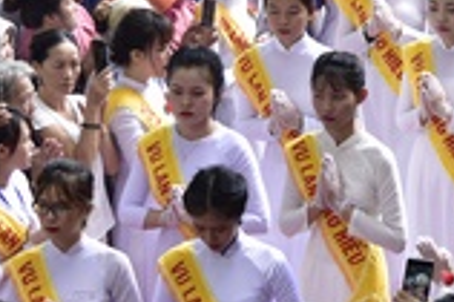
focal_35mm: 321
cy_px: -12
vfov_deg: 4.3
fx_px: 4044
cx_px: 348
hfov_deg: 6.4
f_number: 4
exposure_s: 1/200
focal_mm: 78
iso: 200
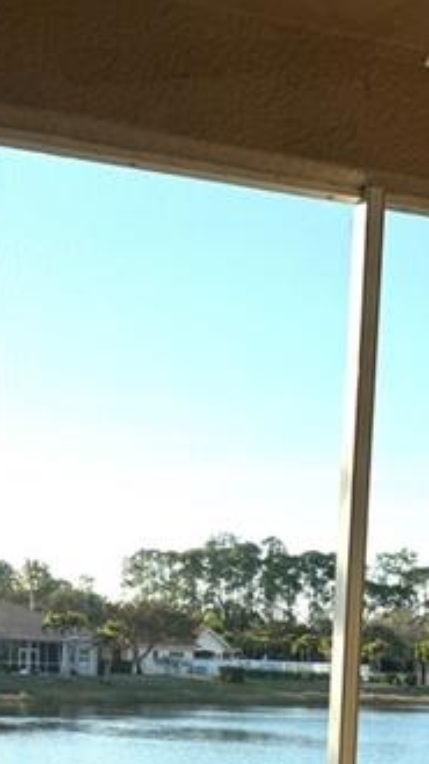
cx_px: 227
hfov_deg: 19.7
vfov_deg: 32.0
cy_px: 741
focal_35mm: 61
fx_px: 1234
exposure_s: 1/1653
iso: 80
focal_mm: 6.76
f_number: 1.78
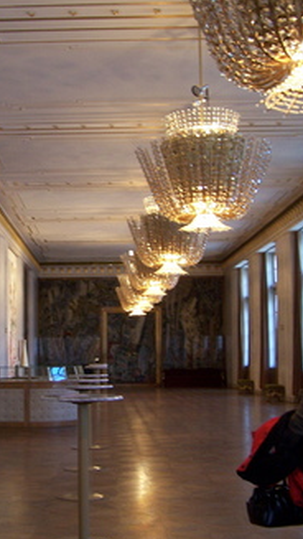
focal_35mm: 57
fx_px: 814
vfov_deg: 36.6
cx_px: 63
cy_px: 270
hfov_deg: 20.9
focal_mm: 6.3
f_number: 2.8
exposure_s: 1/8
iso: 140
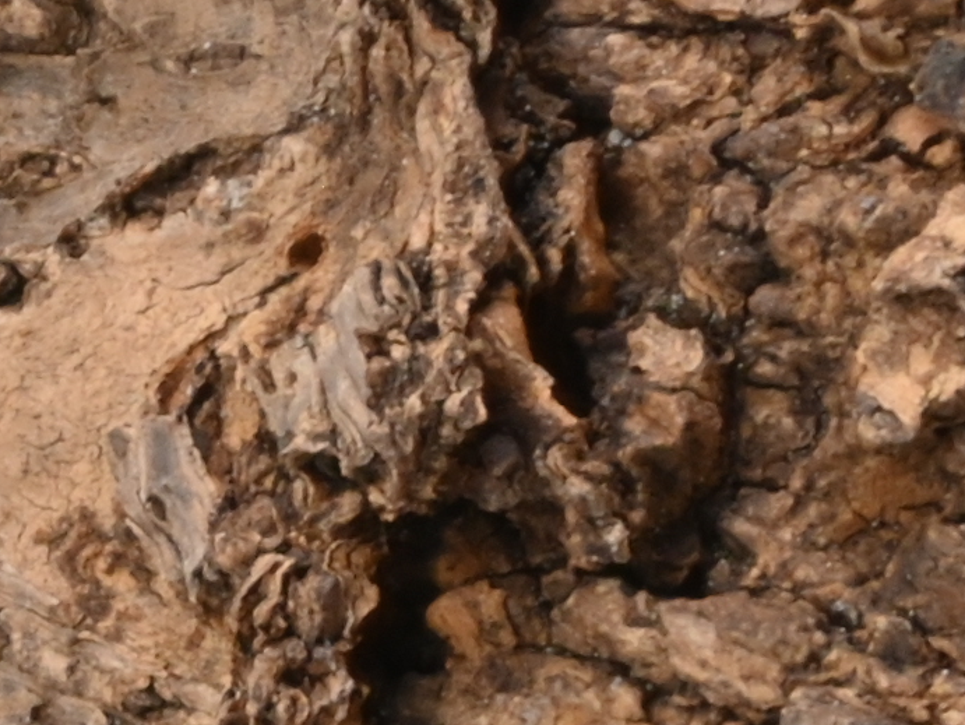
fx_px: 5102
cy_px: 260
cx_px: -1049
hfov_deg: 9.9
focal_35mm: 183
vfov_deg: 8.1
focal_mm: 21
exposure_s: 1/15
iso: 640
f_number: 22
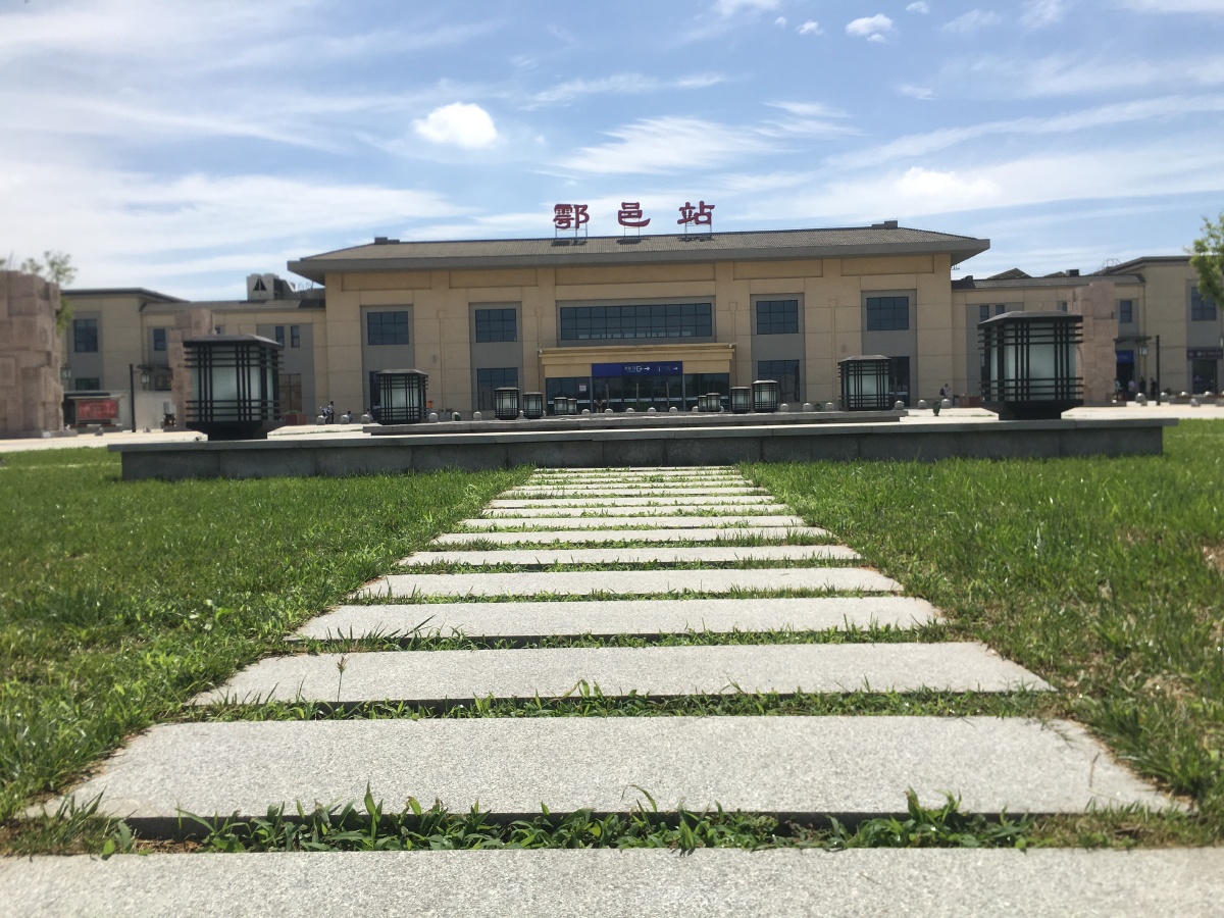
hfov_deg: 61.7
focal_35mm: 29
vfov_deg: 48.2
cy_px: 459
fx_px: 1025
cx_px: 612
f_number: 2.2
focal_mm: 4.15
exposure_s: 1/2849
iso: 25
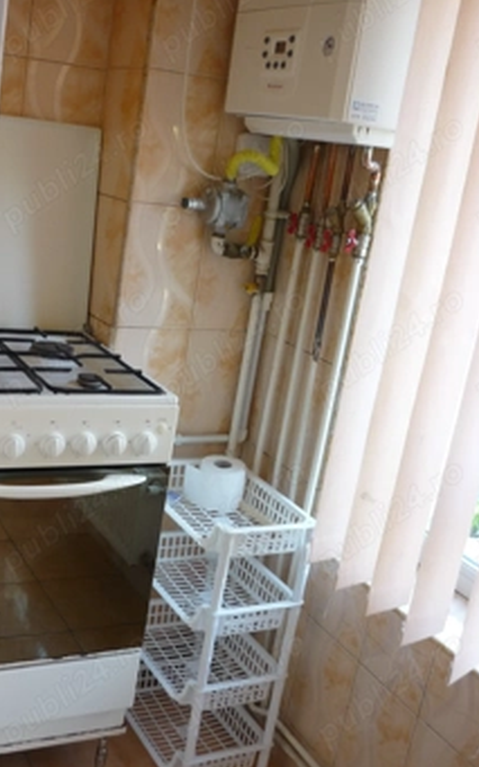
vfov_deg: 48.2
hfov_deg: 31.0
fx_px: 857
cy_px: 382
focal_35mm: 41
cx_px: 153
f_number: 2.8
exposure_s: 1/30
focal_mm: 5.5
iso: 100
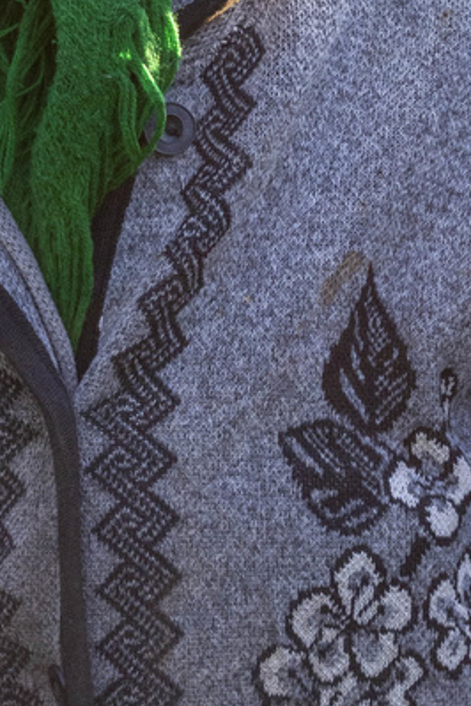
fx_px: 3513
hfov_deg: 7.7
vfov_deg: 11.5
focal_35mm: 179
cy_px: 317
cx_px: 52
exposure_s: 1/500
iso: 1400
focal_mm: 34
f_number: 5
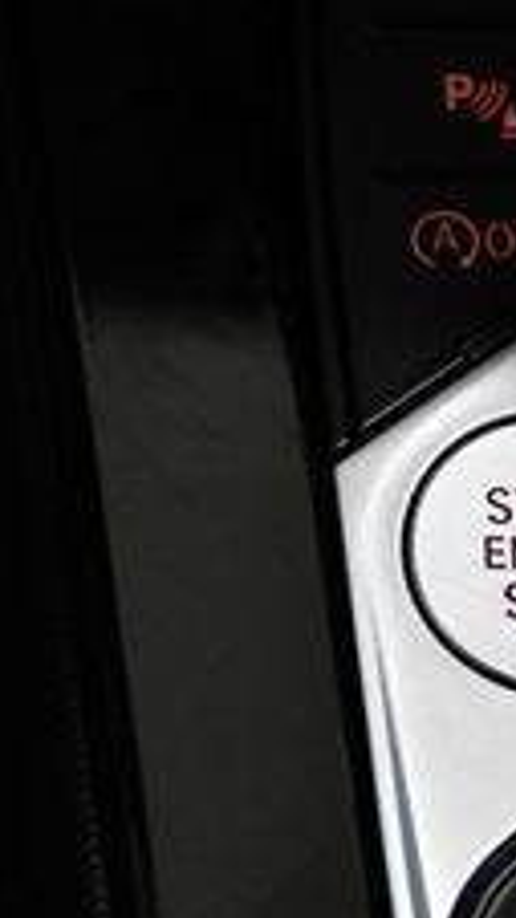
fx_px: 6061
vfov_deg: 8.7
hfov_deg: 4.9
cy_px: 467
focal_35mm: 249
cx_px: 532
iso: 2500
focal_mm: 56
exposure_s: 1/320
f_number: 4.8
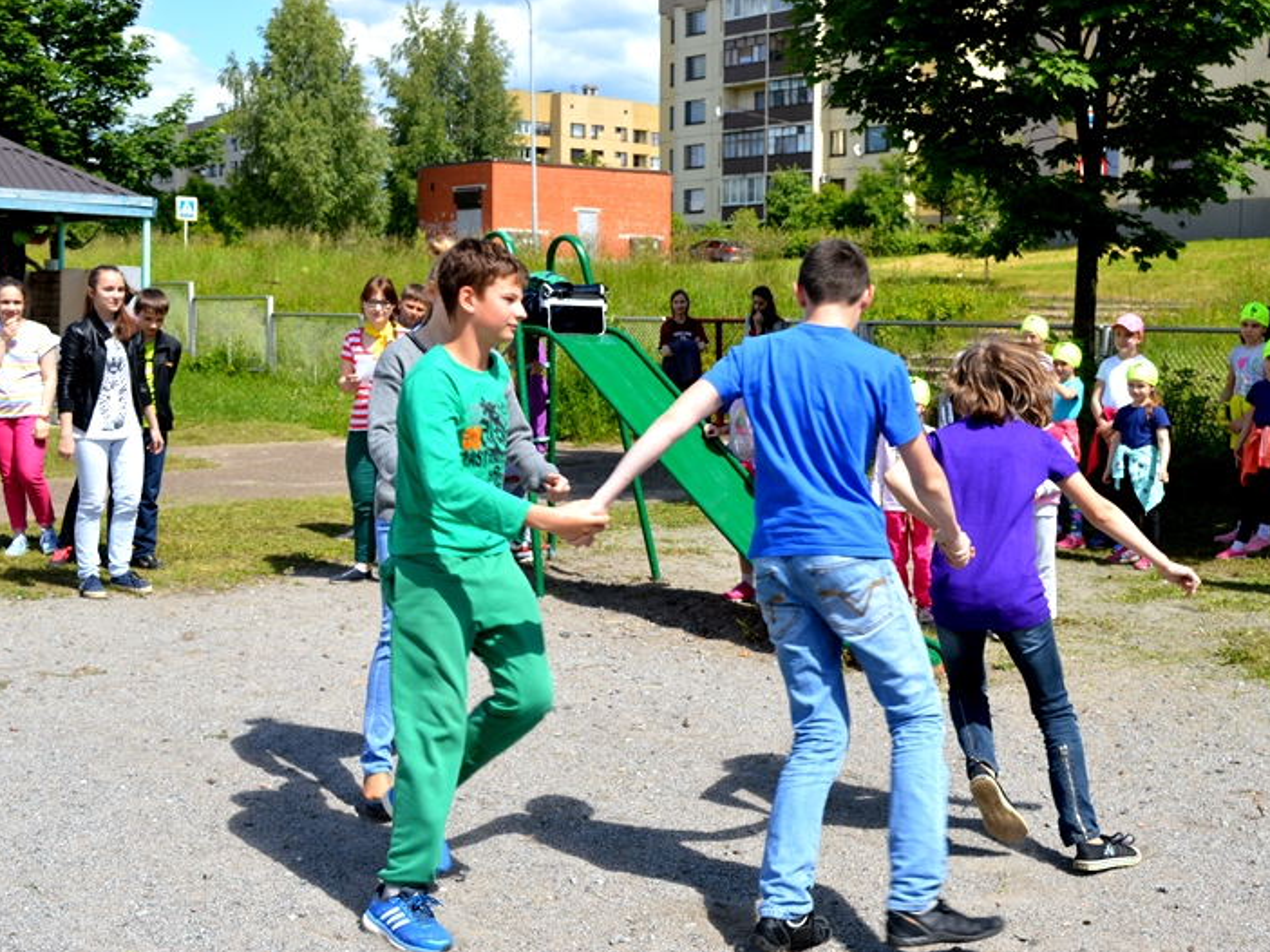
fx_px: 1687
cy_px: 476
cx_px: 677
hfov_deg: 41.2
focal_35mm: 46
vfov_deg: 31.5
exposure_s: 1/250
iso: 100
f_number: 8
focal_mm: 28
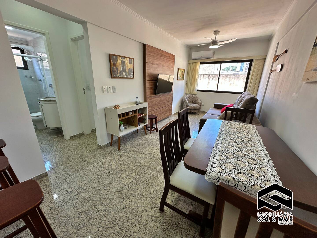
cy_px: 119
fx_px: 128
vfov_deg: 85.7
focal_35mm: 14
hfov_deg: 102.1
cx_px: 158
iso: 50
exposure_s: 1/120
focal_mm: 2.22
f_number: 2.2
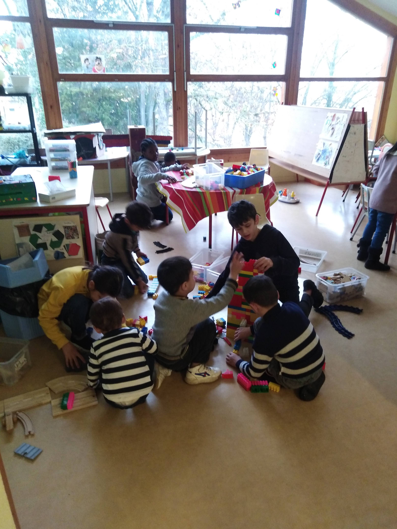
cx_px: 198
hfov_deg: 53.1
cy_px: 264
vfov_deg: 67.3
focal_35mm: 26
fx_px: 398
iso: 566
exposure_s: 1/20
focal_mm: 3.46
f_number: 2.2
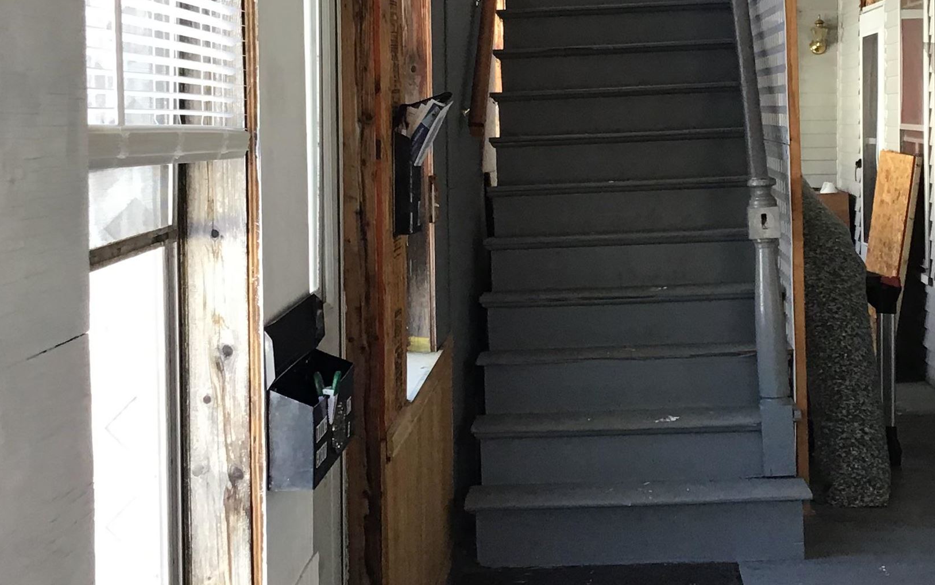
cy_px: 183
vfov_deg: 20.9
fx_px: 1580
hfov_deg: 32.6
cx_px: 650
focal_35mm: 62
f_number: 2.4
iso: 32
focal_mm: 3.3
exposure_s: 1/30
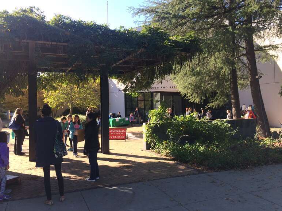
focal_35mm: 30
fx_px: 244
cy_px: 103
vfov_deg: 46.8
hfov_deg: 59.9
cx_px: 138
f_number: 2.2
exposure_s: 1/494
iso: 32
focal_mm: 4.15
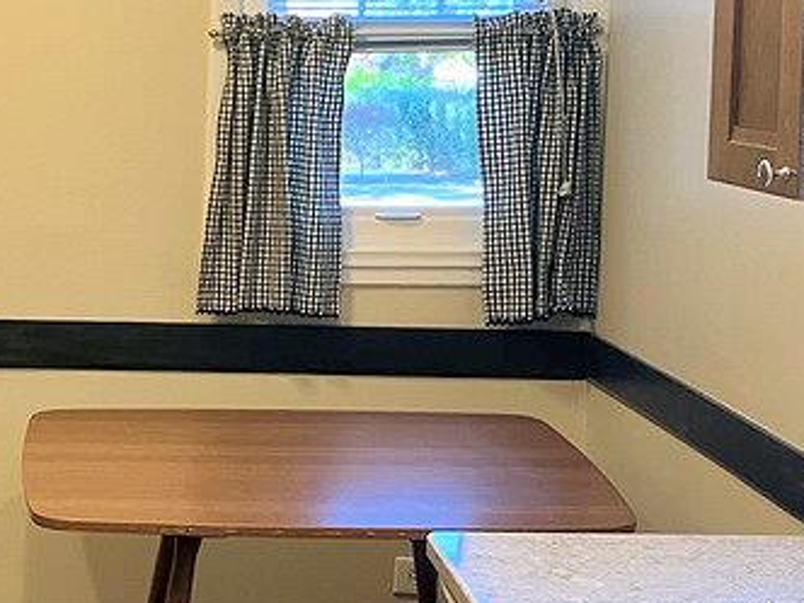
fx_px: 1974
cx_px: -12
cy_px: 310
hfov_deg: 22.1
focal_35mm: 85
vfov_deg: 17.4
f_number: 1.8
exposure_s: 1/60
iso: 125
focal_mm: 3.99
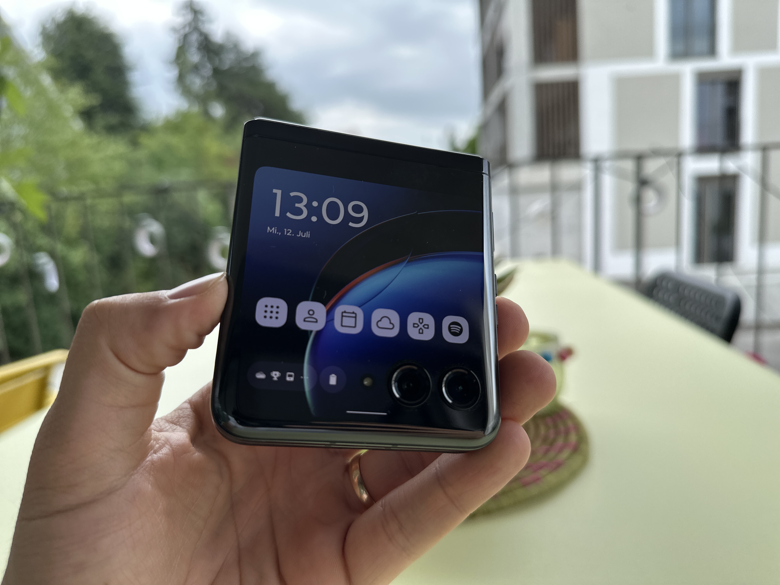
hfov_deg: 71.6
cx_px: 390
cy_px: 292
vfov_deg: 56.8
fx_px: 541
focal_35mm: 24
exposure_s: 1/1393
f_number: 1.78
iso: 80
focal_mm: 6.86
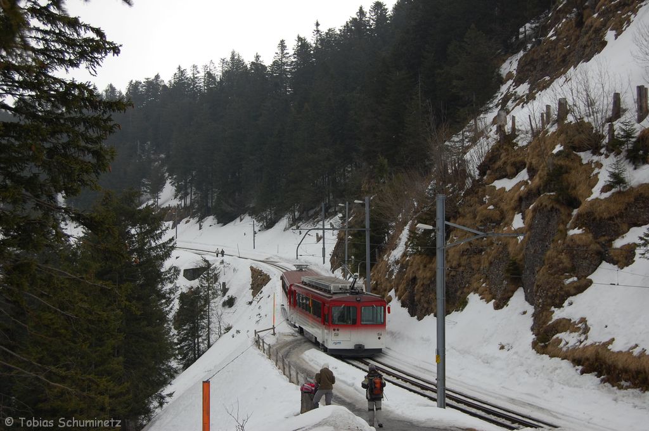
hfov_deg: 37.9
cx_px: 324
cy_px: 216
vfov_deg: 25.7
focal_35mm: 52
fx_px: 945
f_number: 6.3
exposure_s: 1/400
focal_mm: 35
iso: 200
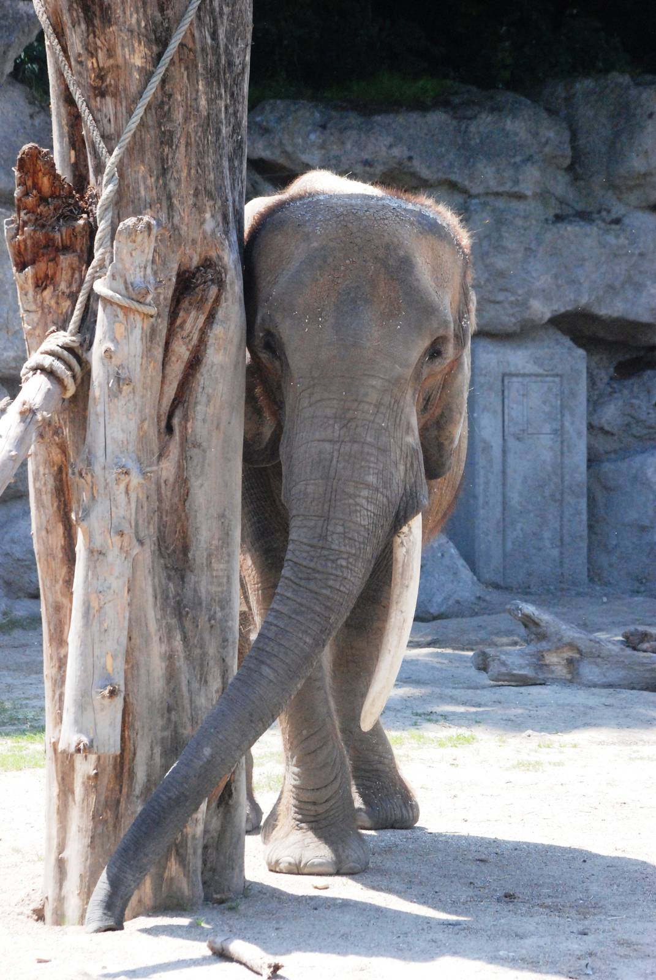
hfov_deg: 6.8
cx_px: 328
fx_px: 5519
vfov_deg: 10.1
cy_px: 490
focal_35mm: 202
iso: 1600
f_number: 8
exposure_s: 1/1000
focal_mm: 135
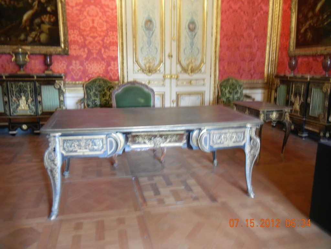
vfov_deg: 46.8
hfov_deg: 60.0
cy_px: 124
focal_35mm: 30
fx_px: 287
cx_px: 166
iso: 200
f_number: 3.5
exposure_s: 1/1.5
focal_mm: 5.4
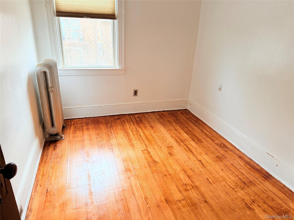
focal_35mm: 24
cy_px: 110
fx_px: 204
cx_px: 147
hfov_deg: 71.6
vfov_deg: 56.8
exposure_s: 1/121
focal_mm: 6.76
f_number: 1.78
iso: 200
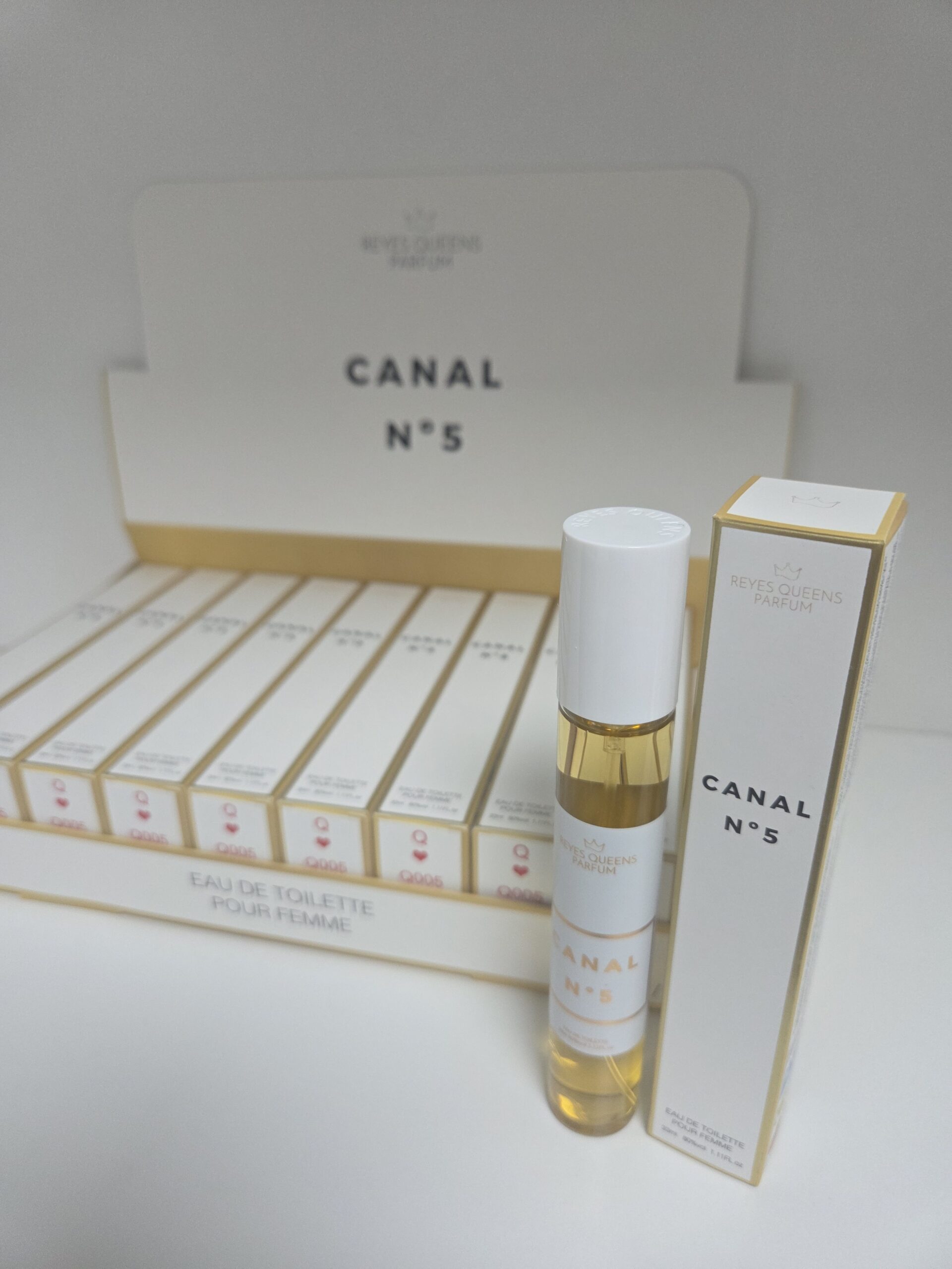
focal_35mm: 23
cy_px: 634
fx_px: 843
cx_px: 476
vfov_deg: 73.9
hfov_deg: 58.9
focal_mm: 5.4
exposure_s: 1/180
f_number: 1.8
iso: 200
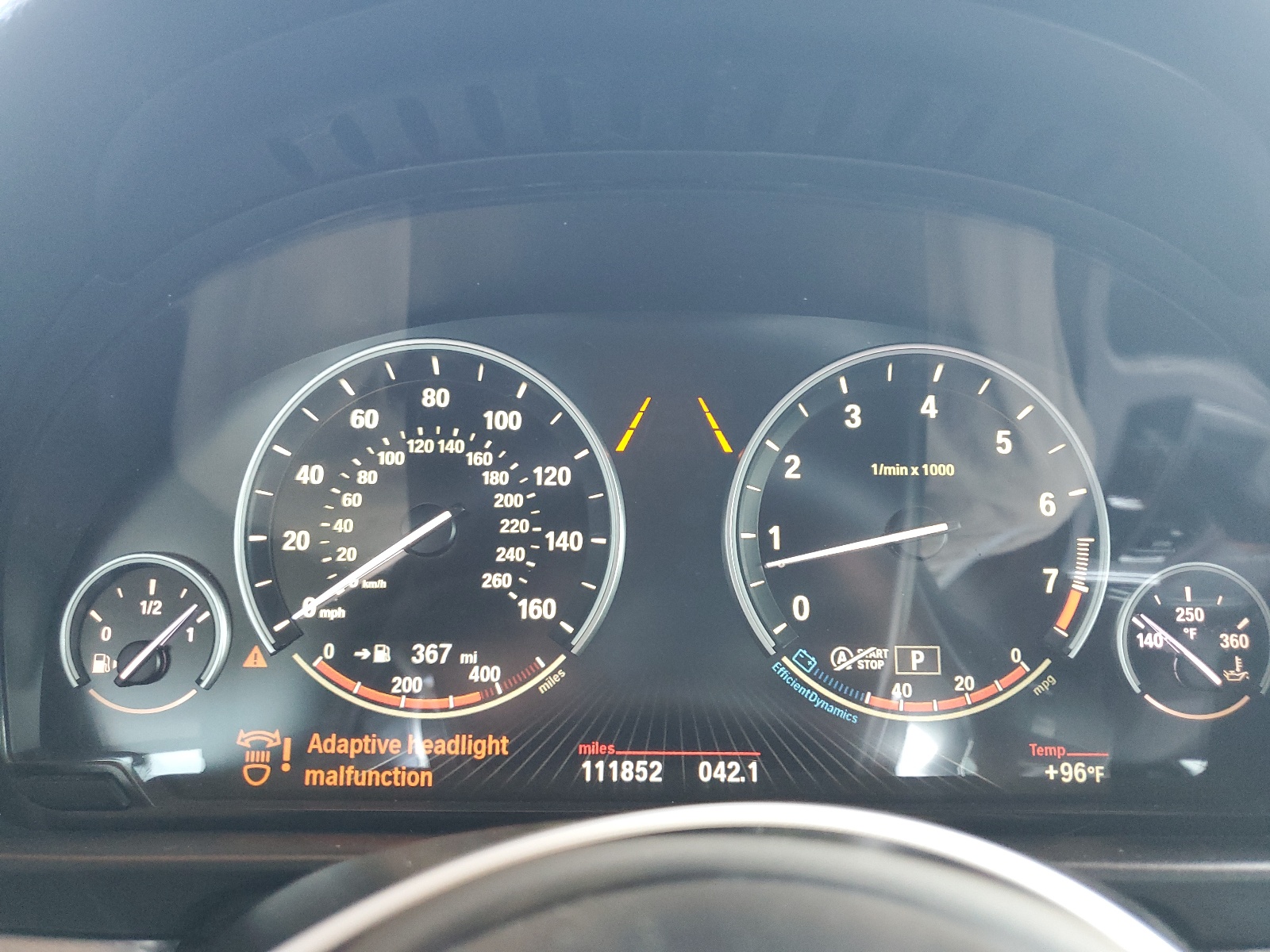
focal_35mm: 26
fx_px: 954
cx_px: 635
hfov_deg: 67.3
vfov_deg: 53.1
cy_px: 476
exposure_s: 1/60.2
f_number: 1.5
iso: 181
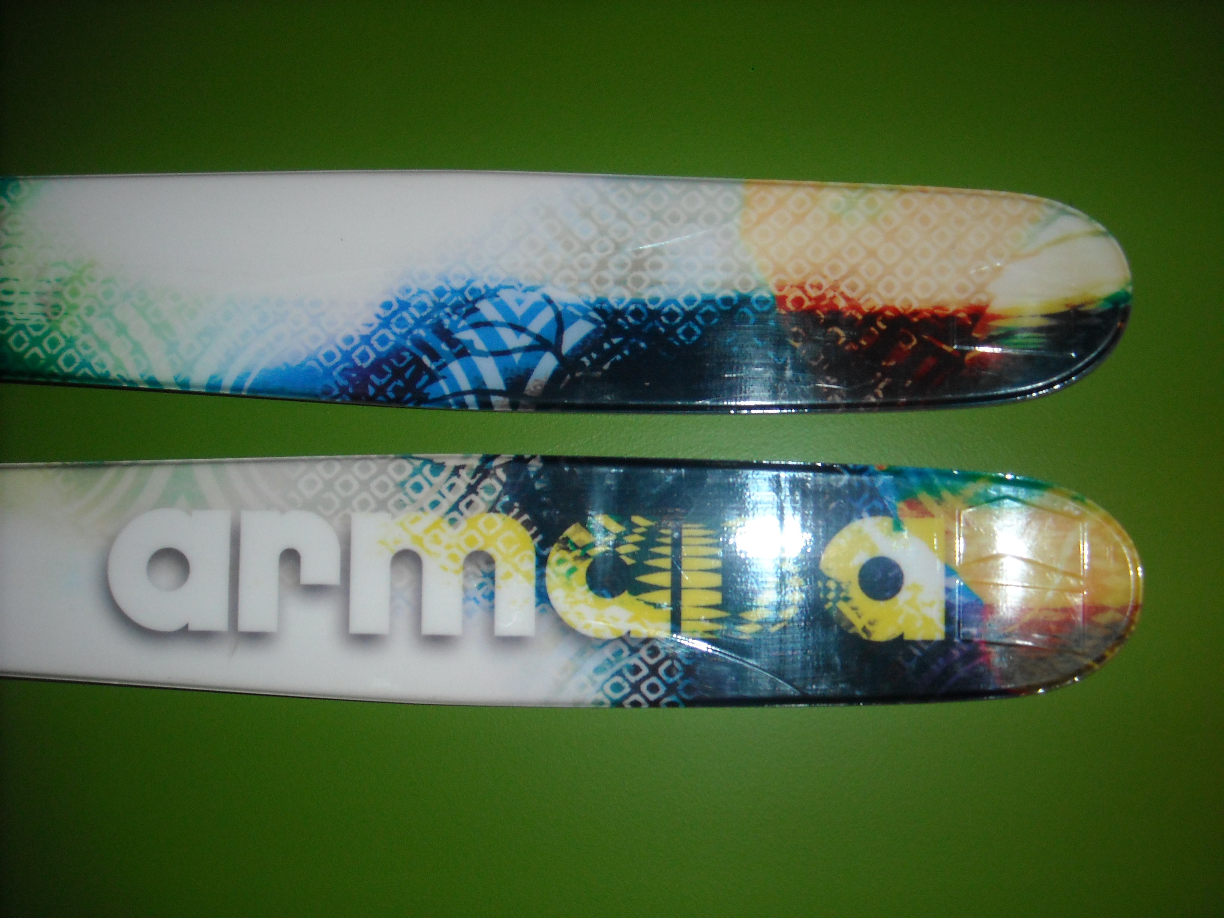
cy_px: 459
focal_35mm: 35
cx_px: 612
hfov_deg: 52.6
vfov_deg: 40.7
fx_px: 1238
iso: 200
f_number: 2.8
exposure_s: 1/60
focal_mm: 5.7
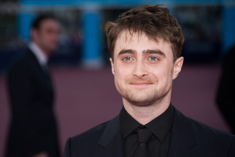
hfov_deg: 9.8
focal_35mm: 210
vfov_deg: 6.5
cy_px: 78
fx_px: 1370
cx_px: 118
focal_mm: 210
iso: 800
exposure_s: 1/250
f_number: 6.3
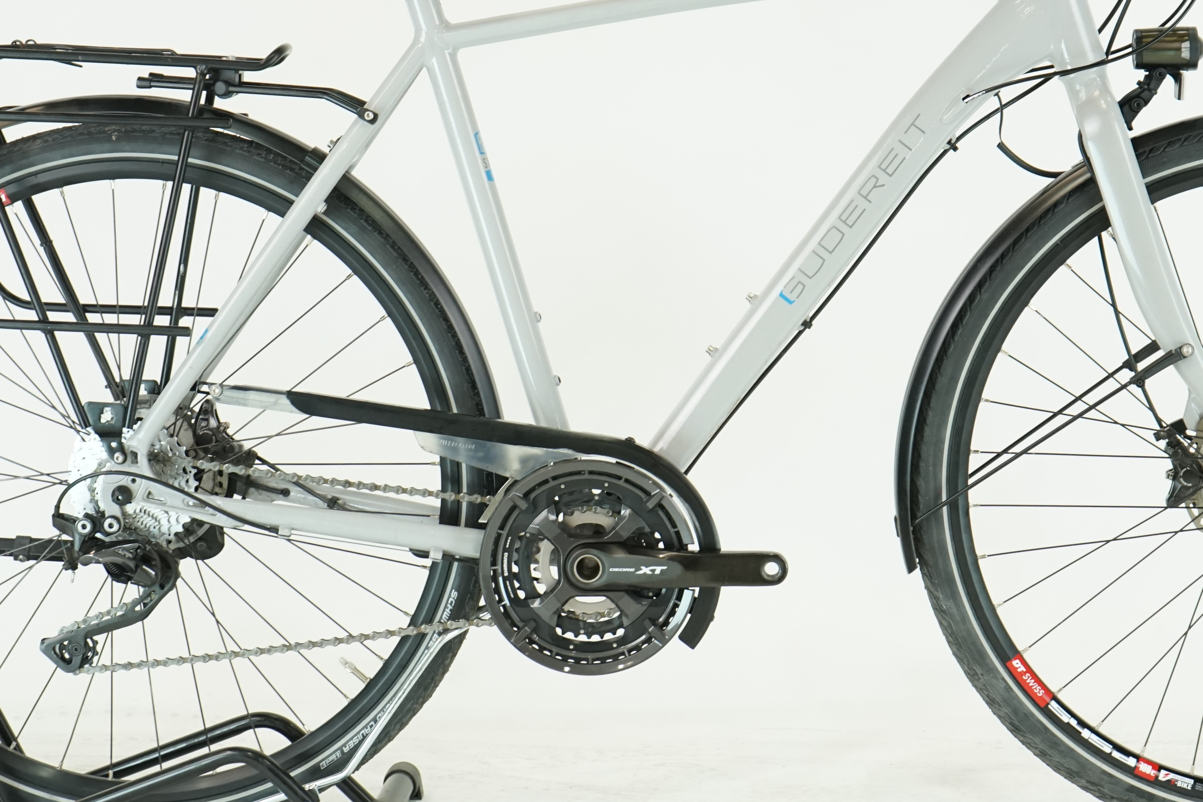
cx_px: 699
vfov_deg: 13.5
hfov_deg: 20.2
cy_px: 262
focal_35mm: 101
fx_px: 3375
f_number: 5.6
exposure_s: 1/200
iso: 1600
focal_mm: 63
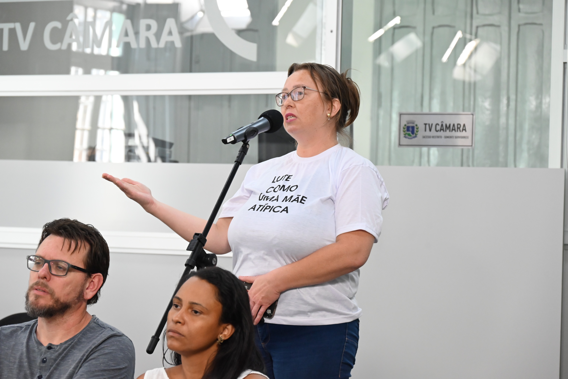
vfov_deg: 11.9
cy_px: 190
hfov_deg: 17.8
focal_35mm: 115
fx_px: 1815
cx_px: 284
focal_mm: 115
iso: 3200
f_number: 6.3
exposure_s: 1/125
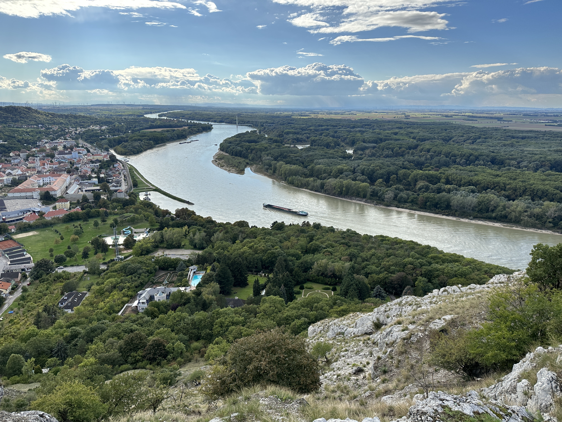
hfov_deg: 71.6
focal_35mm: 24
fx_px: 390
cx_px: 281
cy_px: 211
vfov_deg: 56.8
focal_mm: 6.86
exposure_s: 1/3247
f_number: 1.78
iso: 80
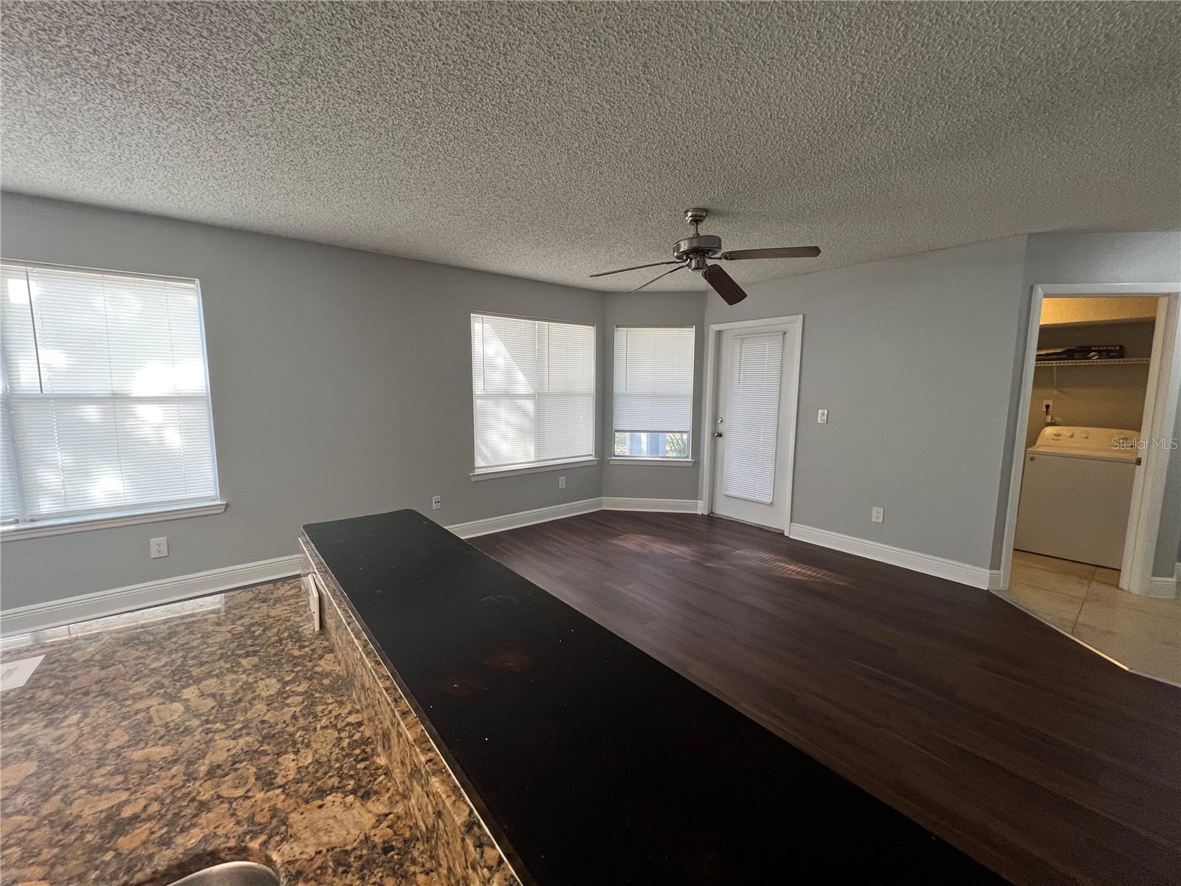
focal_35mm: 13
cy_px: 443
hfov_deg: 106.2
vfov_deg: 89.9
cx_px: 590
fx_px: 444
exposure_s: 1/60
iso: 200
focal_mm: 1.57
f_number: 1.8
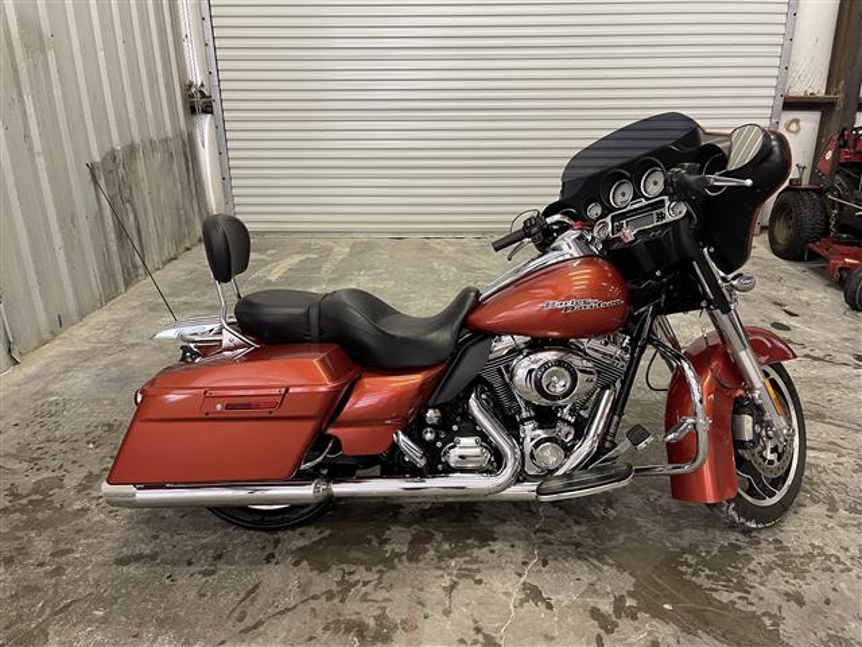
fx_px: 647
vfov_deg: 53.1
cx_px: 431
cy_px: 324
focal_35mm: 26
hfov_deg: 67.3
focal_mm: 5.1
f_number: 1.6
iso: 200
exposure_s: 1/60
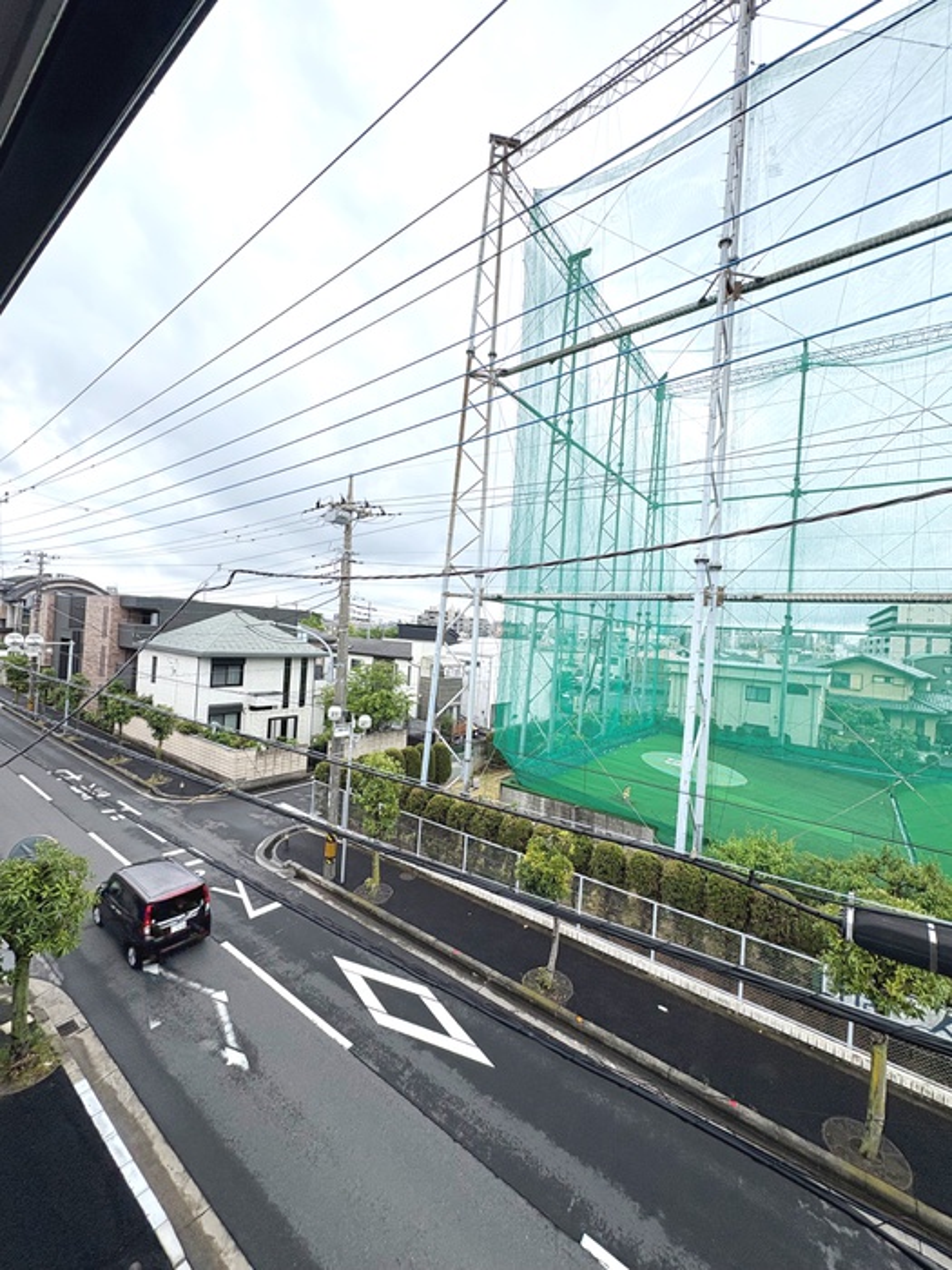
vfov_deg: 102.1
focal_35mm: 14
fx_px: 513
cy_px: 635
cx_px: 476
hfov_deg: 85.7
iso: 40
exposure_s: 1/591
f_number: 2.2
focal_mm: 2.22
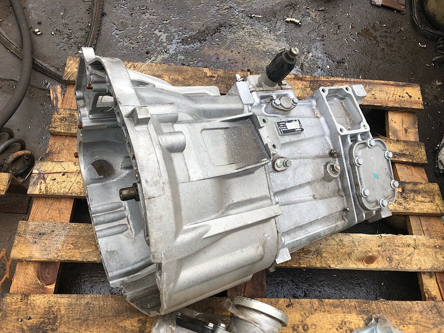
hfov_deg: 63.4
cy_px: 166
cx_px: 222
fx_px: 359
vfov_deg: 49.7
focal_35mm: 28
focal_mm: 4
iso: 20
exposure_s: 1/375
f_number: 1.8
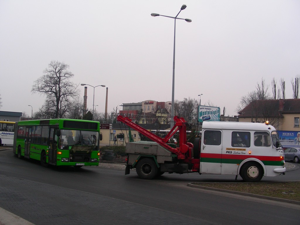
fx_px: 329
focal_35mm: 38
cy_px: 112
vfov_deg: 37.7
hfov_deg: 49.0
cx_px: 150
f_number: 4
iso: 50
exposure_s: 1/140
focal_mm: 6.3
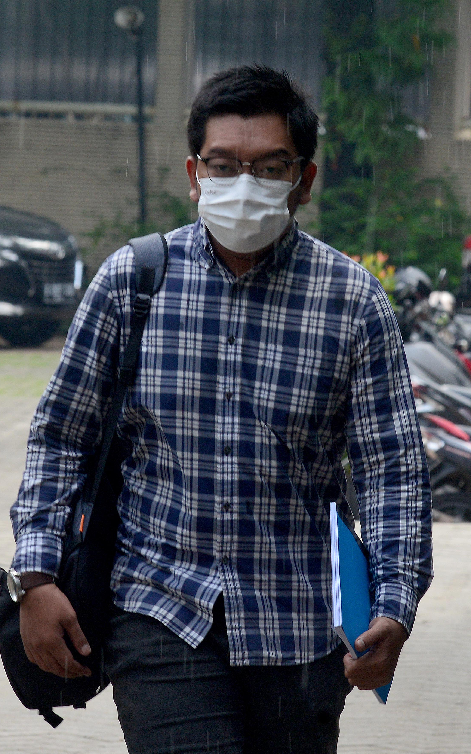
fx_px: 6079
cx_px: 275
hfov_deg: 4.4
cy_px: 389
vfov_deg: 7.1
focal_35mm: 296
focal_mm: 170
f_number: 14
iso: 800
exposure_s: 1/160
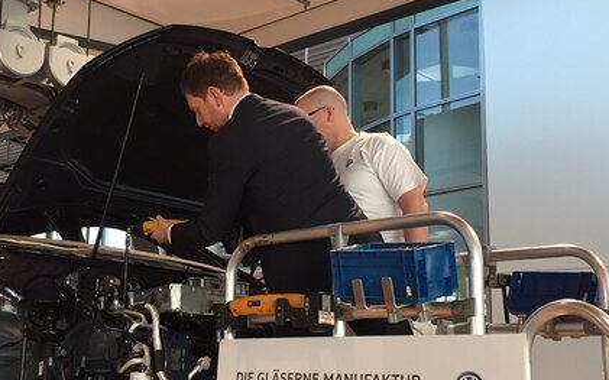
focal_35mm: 57
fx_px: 946
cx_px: 227
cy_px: 178
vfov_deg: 22.7
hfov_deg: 35.5
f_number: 2.2
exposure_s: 1/33
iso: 40
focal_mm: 4.15
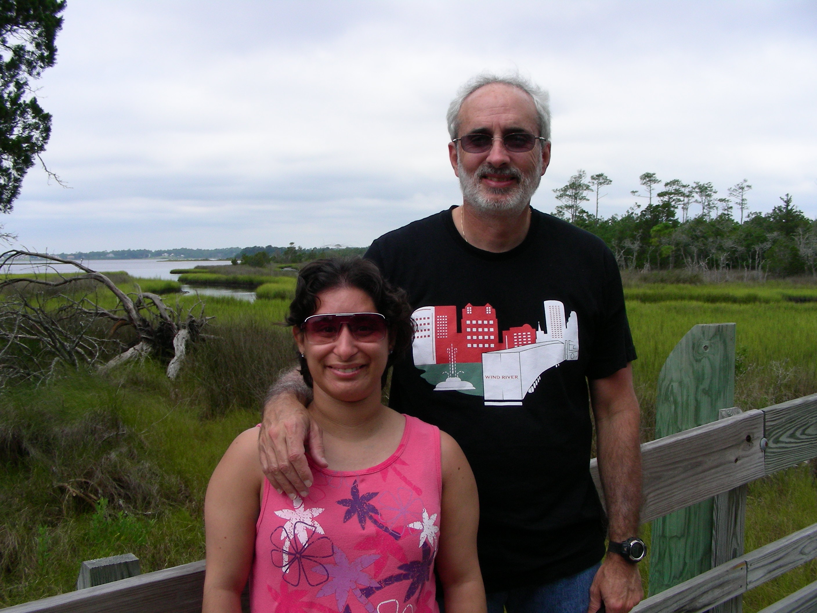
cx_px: 408
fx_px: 897
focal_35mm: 38
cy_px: 306
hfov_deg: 49.0
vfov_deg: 37.7
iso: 50
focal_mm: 6.3
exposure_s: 1/631
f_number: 4
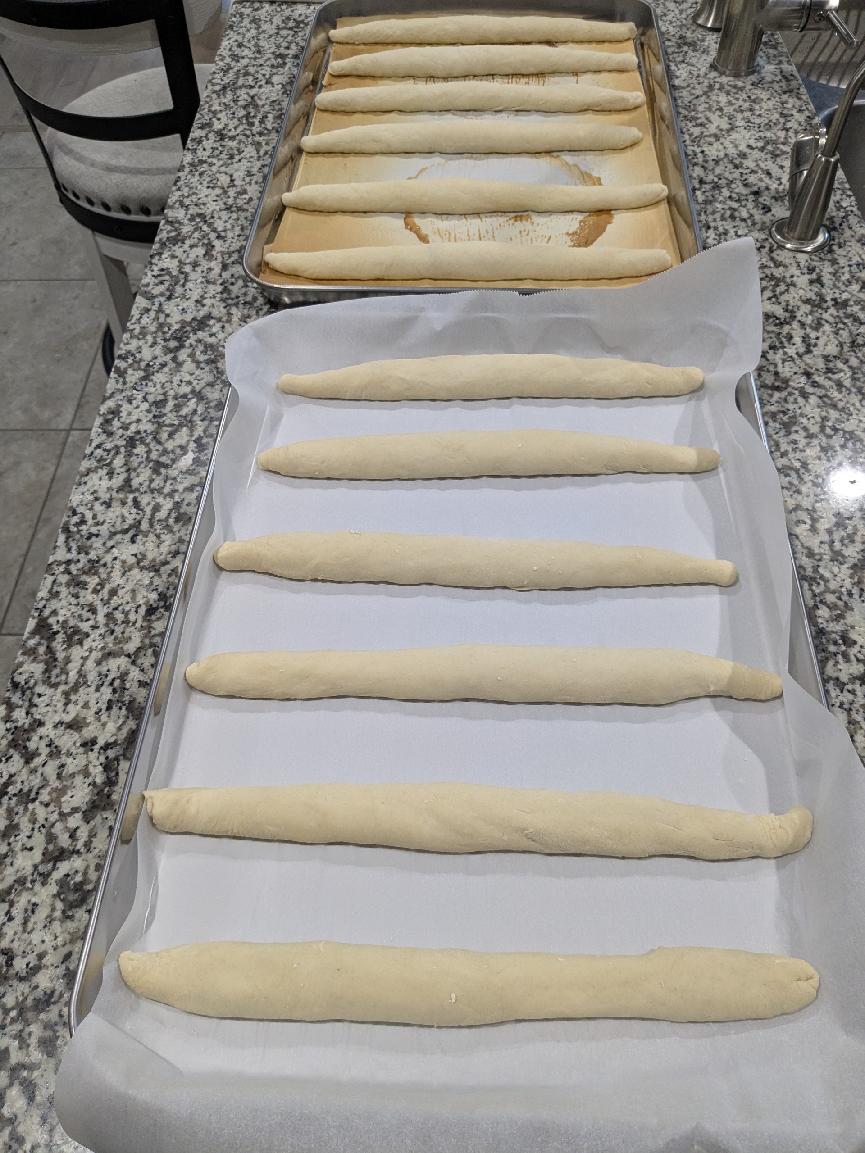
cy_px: 576
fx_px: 900
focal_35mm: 27
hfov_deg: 51.4
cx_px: 432
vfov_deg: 65.3
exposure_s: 1/60
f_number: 1.73
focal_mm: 4.38
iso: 174
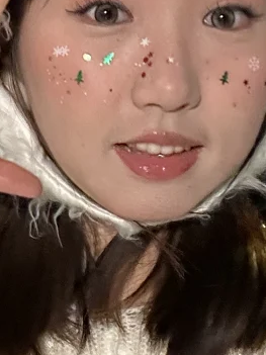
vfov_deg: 16.0
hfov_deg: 12.0
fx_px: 1261
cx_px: 36
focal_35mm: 123
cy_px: 159
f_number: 1.9
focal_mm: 2.69
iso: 160
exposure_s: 1/50
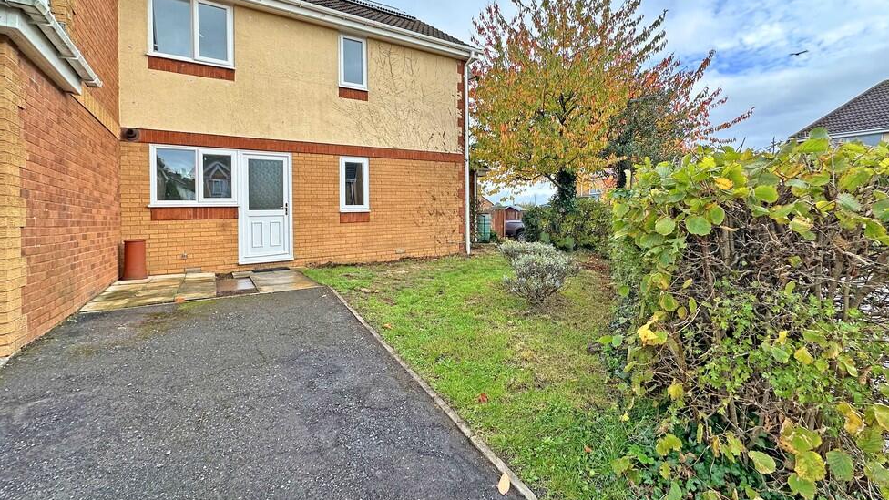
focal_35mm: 16
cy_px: 204
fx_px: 377
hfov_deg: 99.3
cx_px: 464
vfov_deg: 66.5
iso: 40
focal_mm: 2.22
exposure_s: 1/383
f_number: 2.2
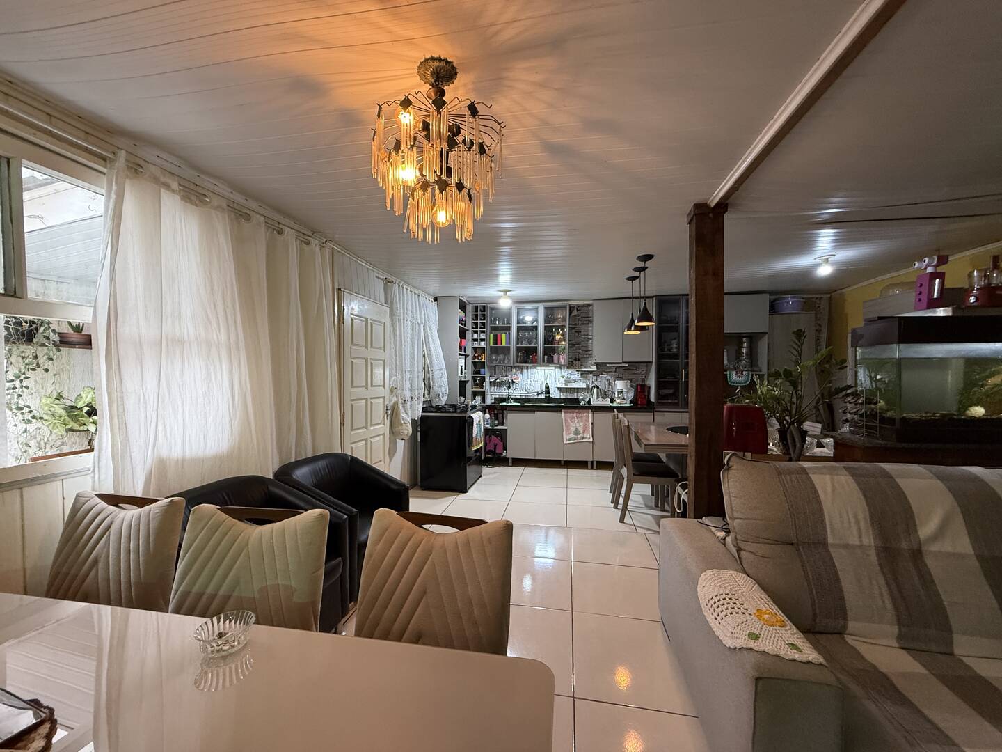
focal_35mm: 14
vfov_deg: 85.7
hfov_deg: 102.1
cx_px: 501
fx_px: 405
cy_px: 376
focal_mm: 2.22
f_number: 2.2
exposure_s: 1/60
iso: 320
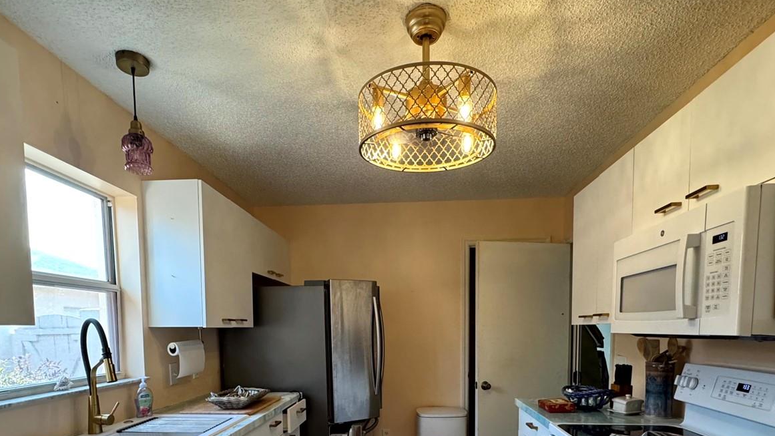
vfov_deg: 49.7
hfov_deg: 83.8
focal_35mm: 21
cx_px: 379
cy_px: 362
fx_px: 432
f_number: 2.2
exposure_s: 1/120
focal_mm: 2.22
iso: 320
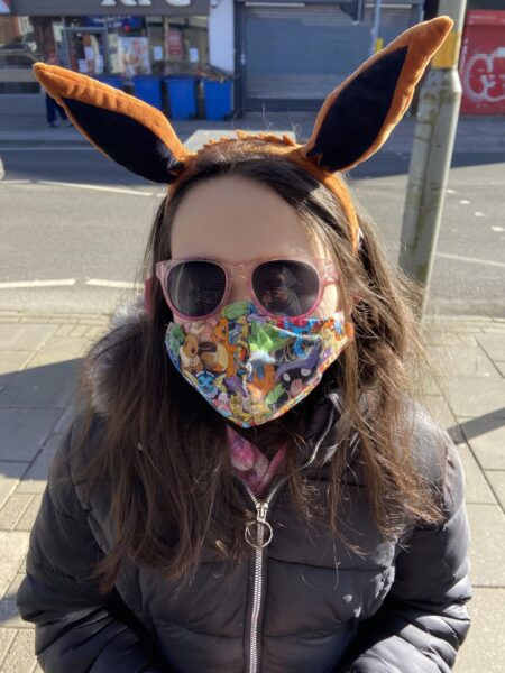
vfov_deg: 67.3
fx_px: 506
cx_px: 252
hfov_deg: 53.1
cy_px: 336
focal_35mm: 26
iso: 32
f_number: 1.8
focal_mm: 4.25
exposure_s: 1/397
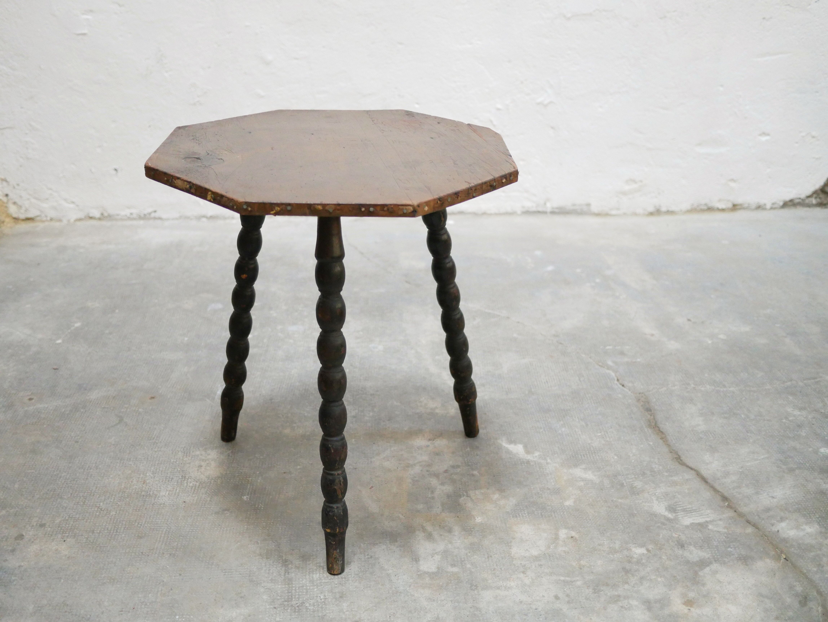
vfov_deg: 36.0
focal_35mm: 40
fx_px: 957
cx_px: 414
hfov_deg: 46.8
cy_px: 311
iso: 2000
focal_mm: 20
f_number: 1.7
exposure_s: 1/60
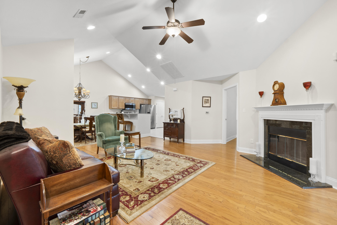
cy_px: 112
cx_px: 168
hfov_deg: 100.4
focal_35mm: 15
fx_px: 140
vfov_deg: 77.3
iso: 250
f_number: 9
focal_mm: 10
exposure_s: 1/1.25
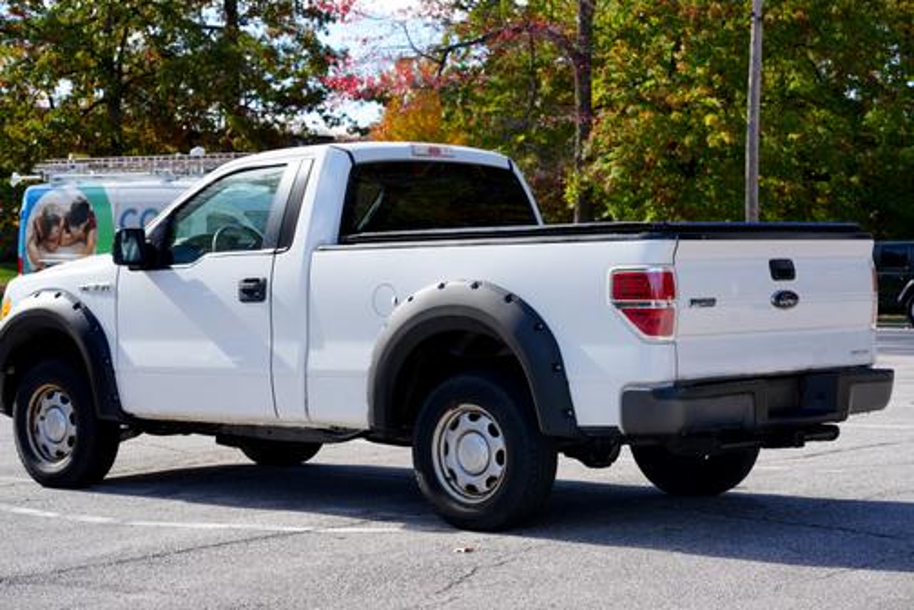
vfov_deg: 16.1
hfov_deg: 23.9
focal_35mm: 85
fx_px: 2158
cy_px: 305
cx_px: 457
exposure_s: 1/125
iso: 100
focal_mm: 85
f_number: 8
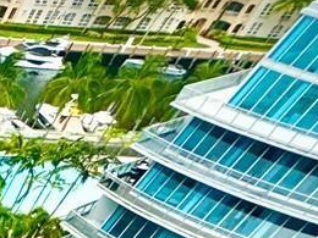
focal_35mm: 86
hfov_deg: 12.7
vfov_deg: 13.3
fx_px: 790
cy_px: 552
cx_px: -559
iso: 40
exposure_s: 1/258
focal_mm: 2.22
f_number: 2.2
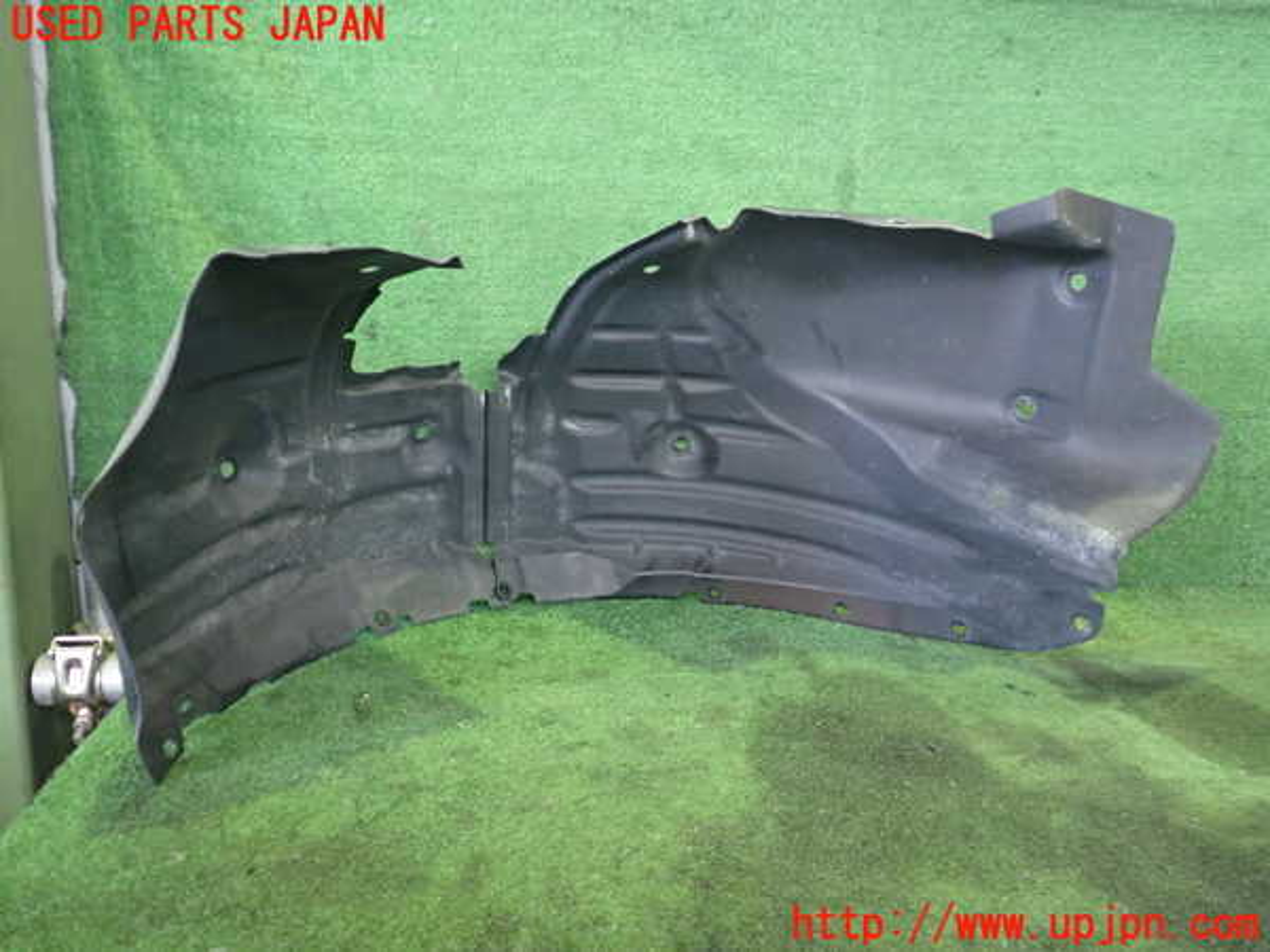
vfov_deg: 46.8
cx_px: 635
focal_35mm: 30
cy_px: 476
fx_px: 1101
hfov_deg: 60.0
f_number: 2.3
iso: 800
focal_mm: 5.4
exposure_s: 1/30
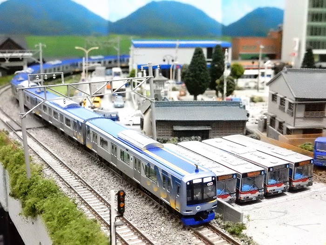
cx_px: 163
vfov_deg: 28.6
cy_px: 122
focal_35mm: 51
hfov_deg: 37.5
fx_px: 480
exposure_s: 1/100
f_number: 4.5
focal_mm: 9
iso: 3200
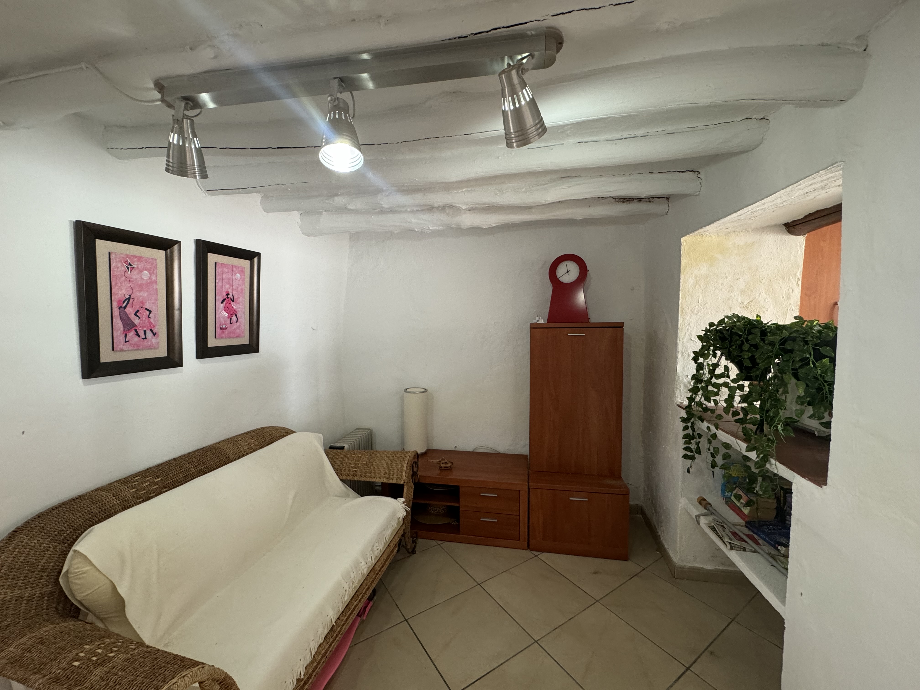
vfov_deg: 85.7
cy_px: 345
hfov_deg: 102.1
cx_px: 460
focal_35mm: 14
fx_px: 372
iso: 250
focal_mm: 2.22
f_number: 2.2
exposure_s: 1/50
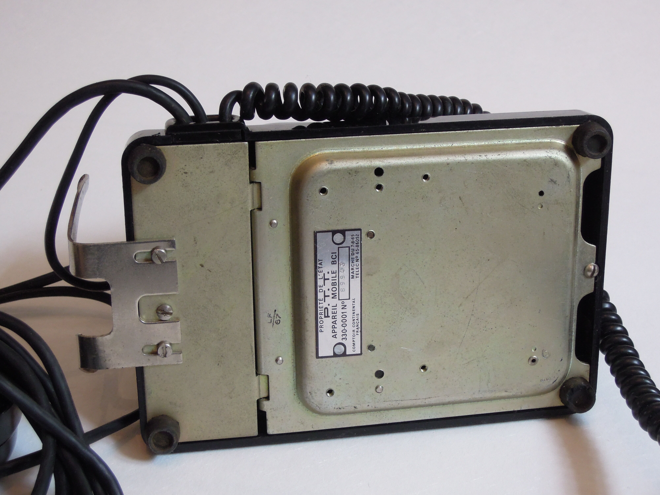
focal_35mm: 62
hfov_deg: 31.2
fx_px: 1182
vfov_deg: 23.7
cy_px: 248
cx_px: 330
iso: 500
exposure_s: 1/25
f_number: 4.2
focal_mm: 11.1
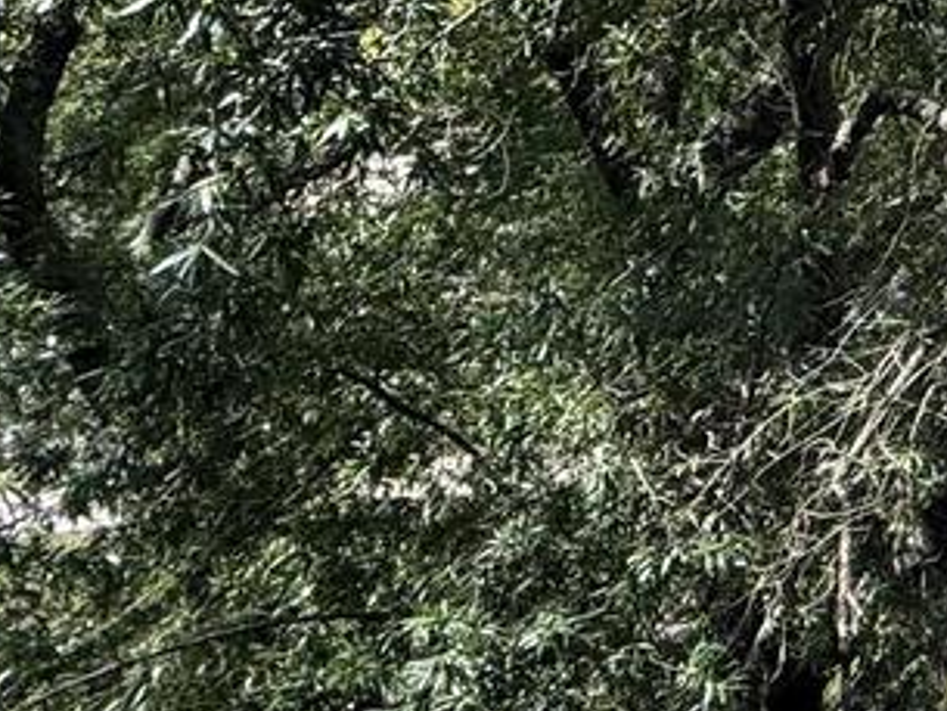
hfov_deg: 19.7
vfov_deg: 19.8
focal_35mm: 66
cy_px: -295
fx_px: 1806
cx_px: 1792
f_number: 2.2
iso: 64
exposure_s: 1/346
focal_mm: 2.22
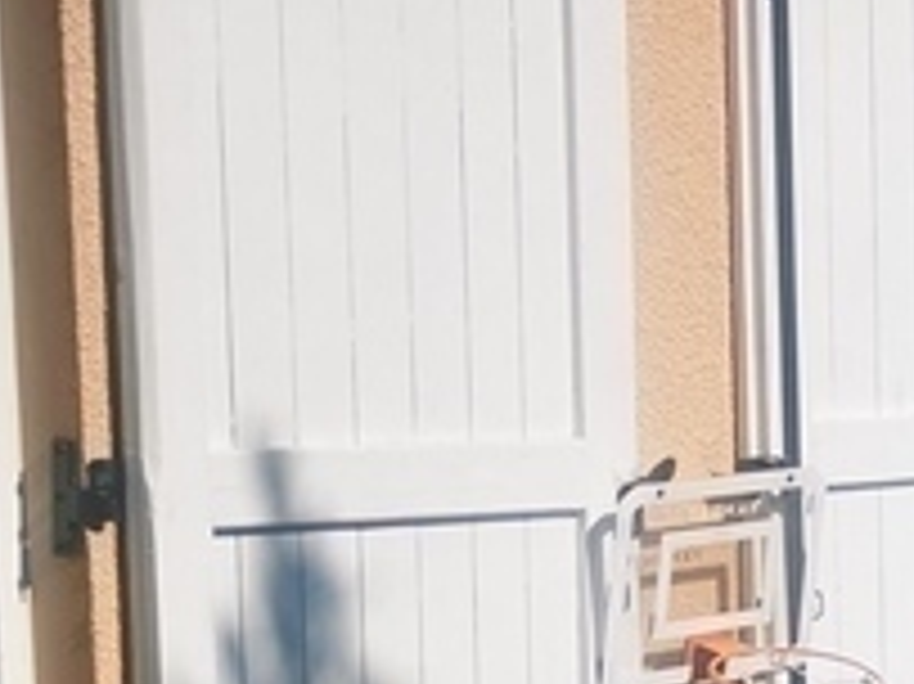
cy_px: 819
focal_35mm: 136
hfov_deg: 13.3
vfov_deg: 10.7
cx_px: 1567
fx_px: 3589
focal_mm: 5.58
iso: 50
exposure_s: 1/4464
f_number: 1.8
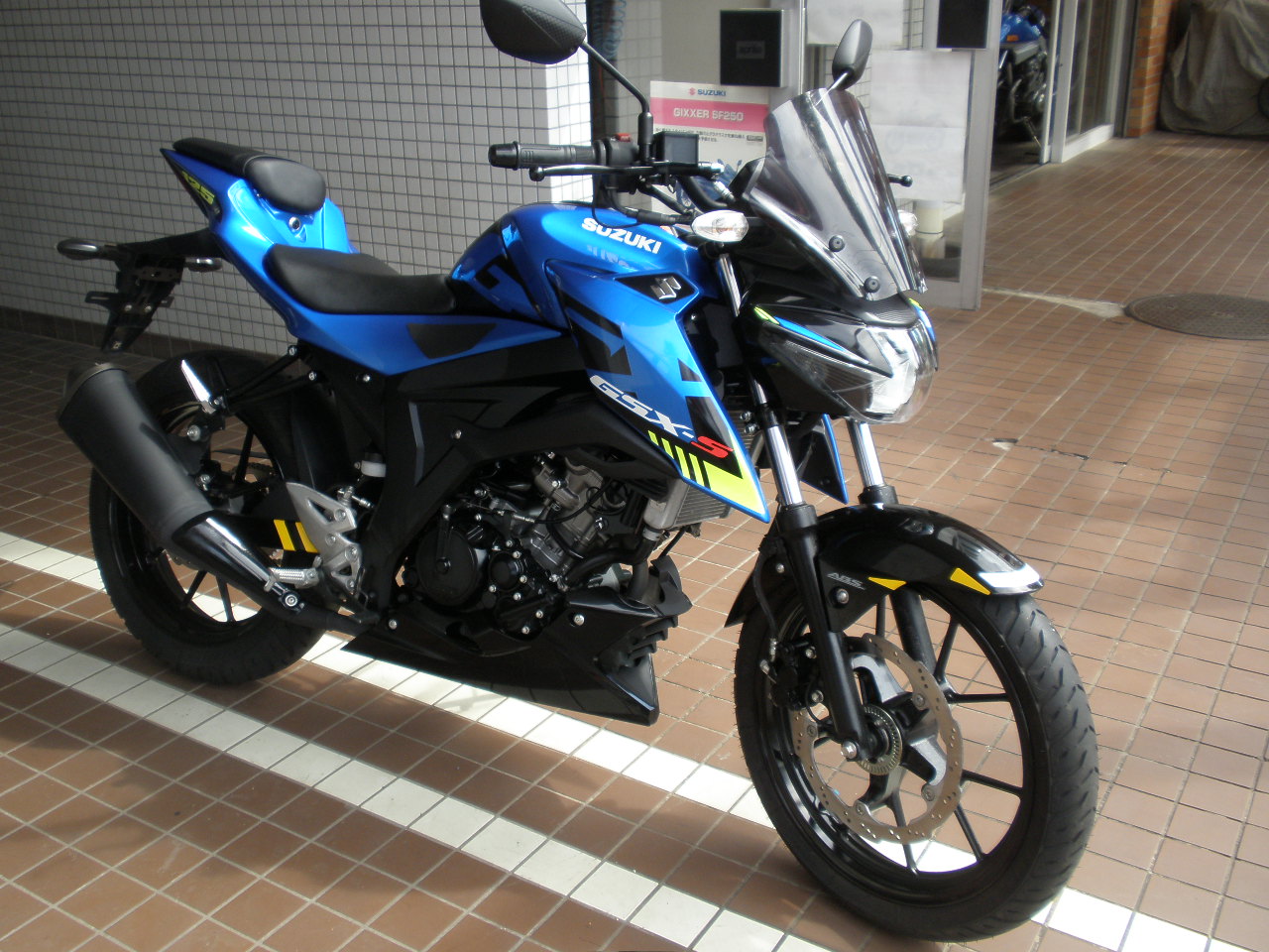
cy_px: 476
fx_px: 1356
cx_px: 634
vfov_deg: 38.7
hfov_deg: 50.1
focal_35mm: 37
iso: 64
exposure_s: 1/80
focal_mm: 6.6
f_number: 3.5
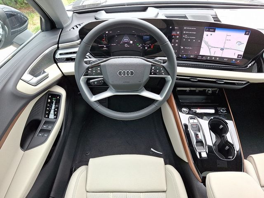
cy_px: 99
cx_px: 132
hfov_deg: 69.4
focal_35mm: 25
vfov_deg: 54.9
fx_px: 191
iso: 58
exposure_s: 1/120
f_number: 1.8
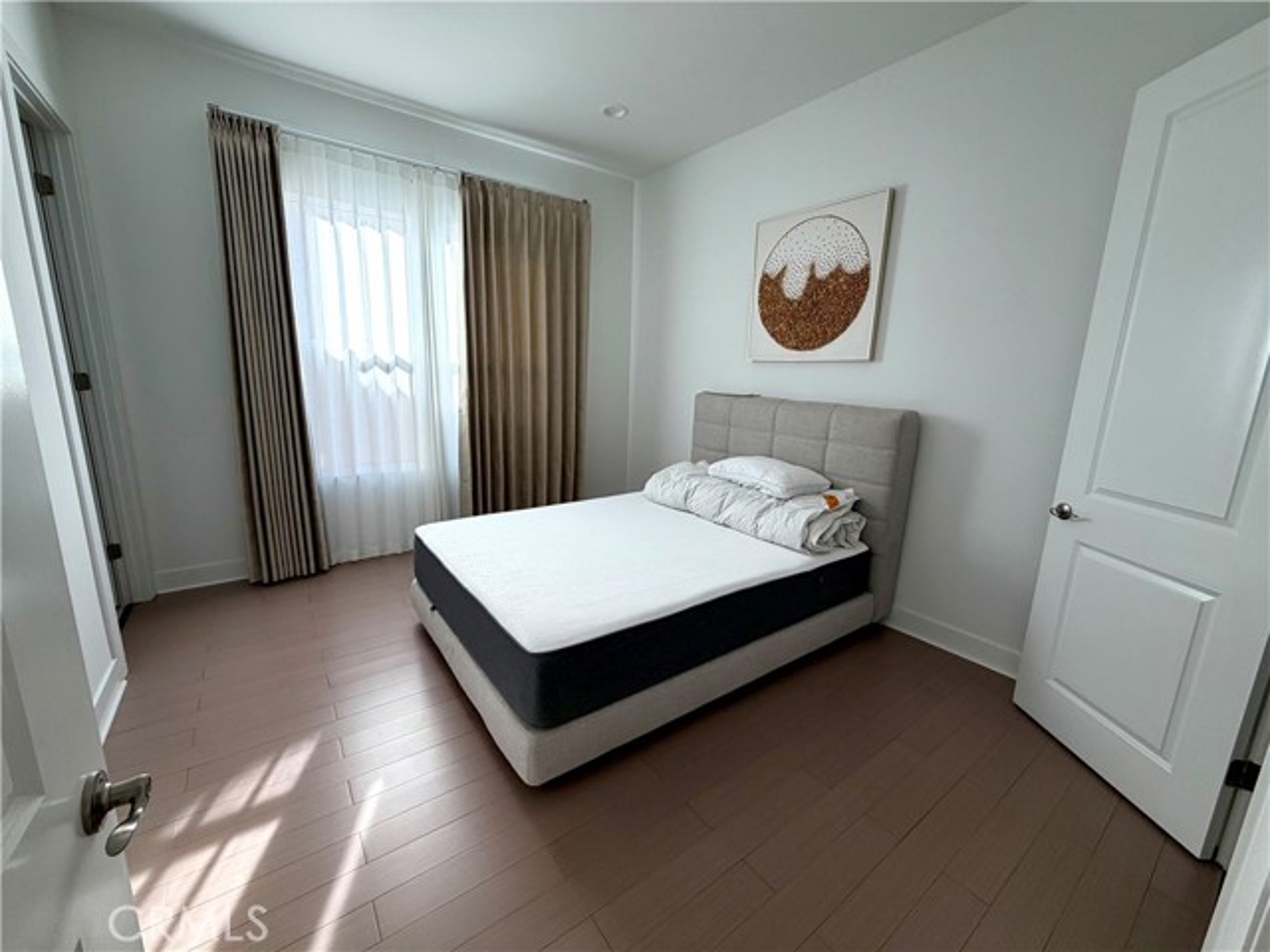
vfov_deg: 85.7
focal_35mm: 14
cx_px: 635
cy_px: 476
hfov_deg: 102.1
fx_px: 514
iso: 64
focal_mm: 2.22
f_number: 2.2
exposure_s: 1/120
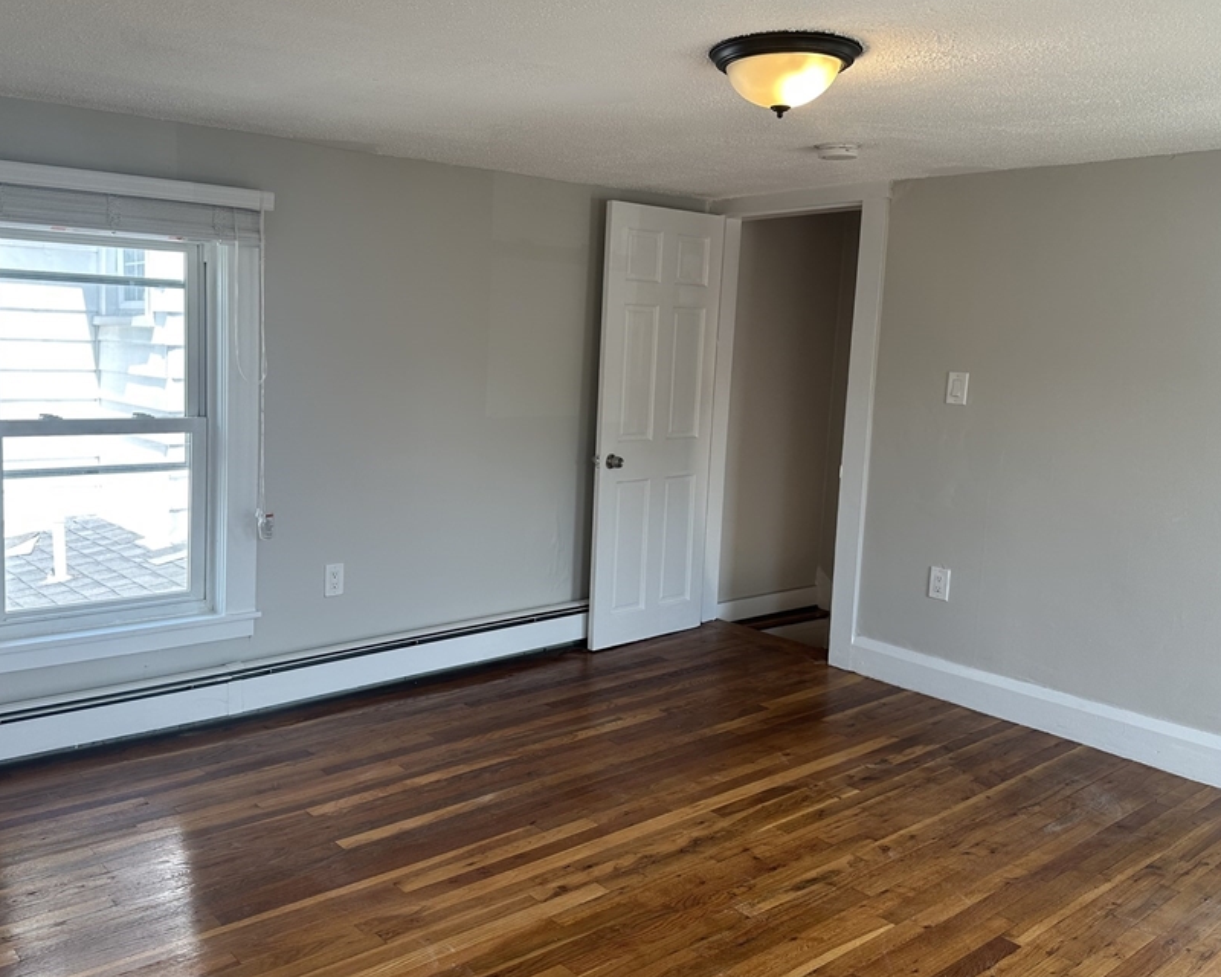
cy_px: 469
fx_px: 1084
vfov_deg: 48.5
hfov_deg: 58.5
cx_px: 510
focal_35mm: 30
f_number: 1.78
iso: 80
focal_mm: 6.86
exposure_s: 1/161
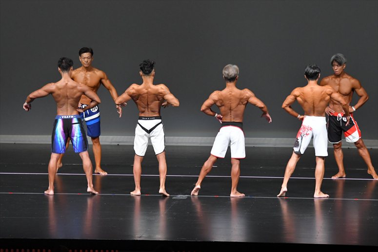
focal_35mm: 202
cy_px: 126
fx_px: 2120
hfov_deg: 10.2
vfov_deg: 6.8
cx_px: 189
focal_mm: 135
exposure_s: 1/400
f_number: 5.6
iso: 4000
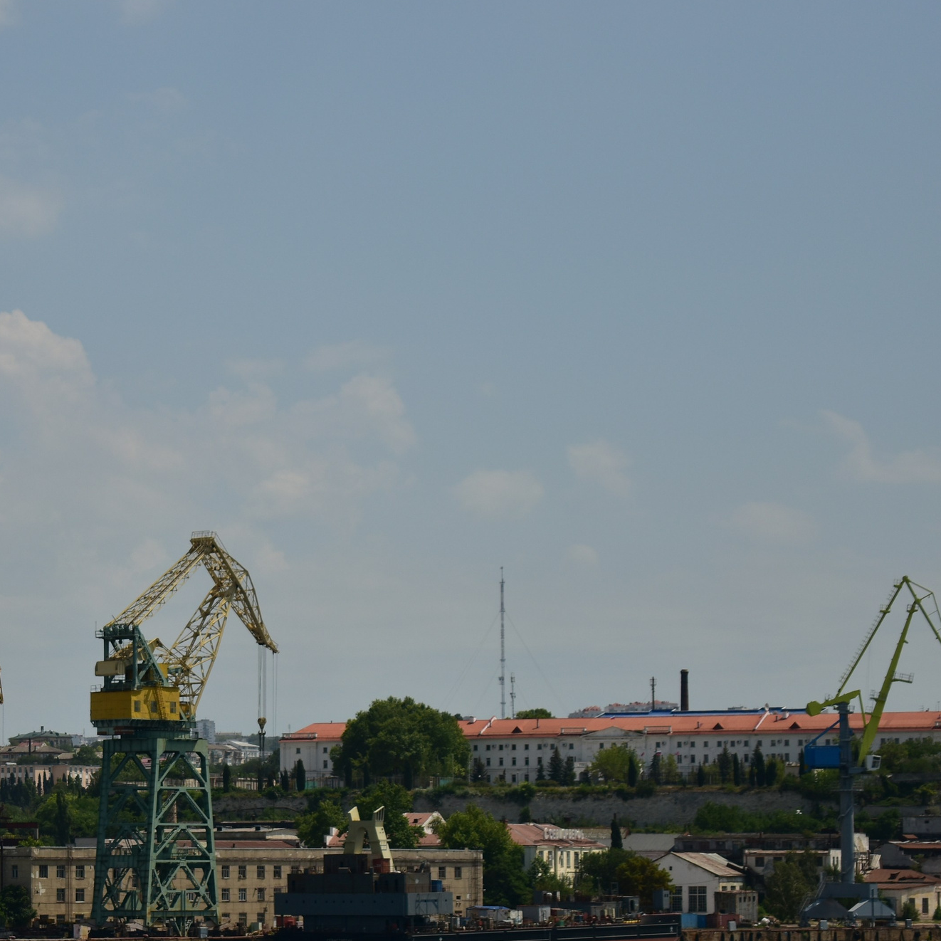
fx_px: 4177
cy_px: 603
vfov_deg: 12.8
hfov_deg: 12.7
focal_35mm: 136
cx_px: 39
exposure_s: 1/1250
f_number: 5.6
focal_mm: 55
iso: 100
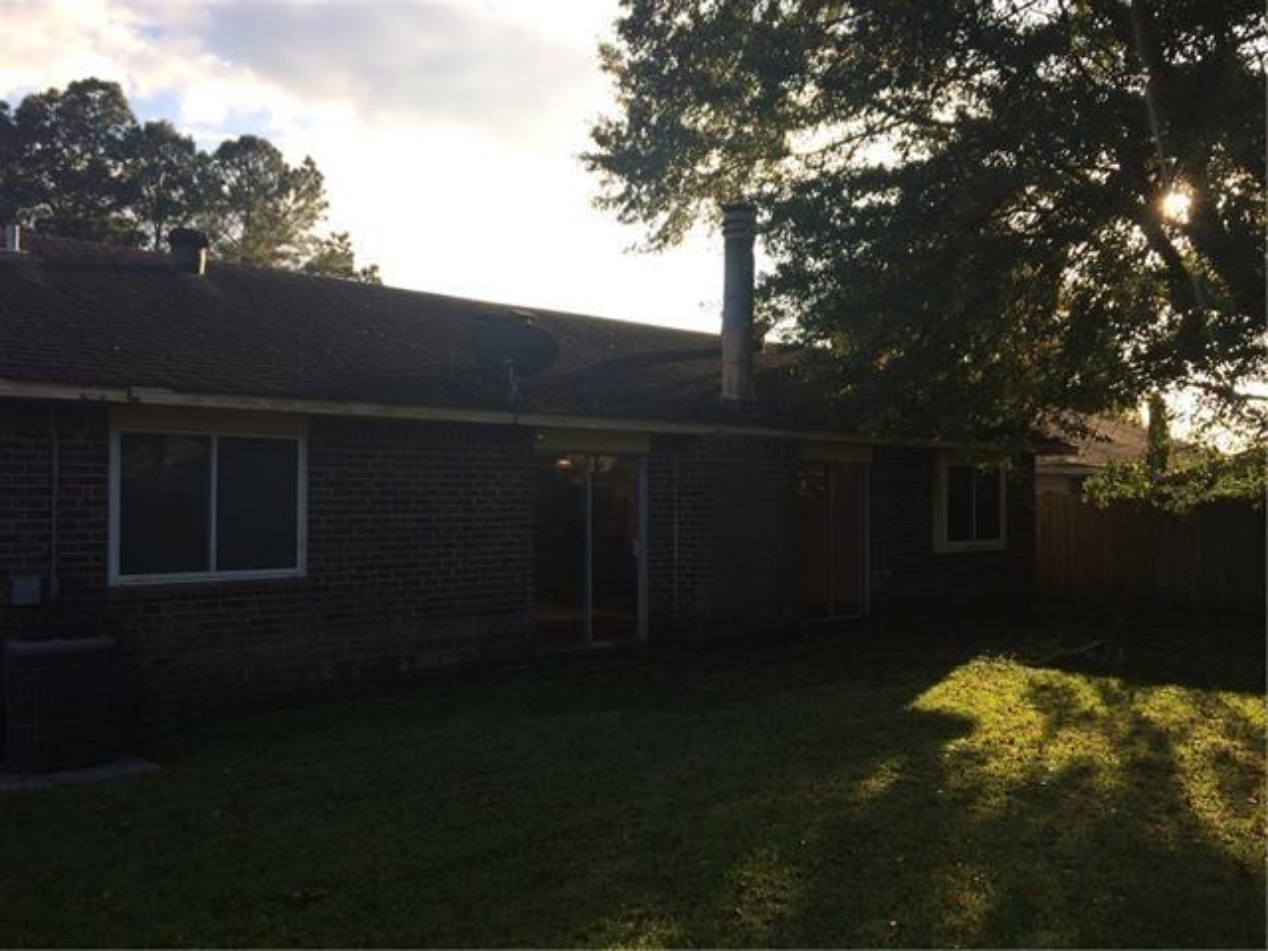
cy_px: 476
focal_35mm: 29
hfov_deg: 61.7
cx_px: 634
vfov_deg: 48.2
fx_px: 1062
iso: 32
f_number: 2.2
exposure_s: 1/805
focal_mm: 4.15
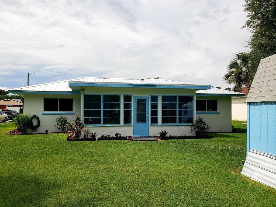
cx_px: 138
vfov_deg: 53.1
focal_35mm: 26
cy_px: 104
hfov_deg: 67.3
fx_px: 207
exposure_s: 1/1889
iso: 50
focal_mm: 4.3
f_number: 2.4
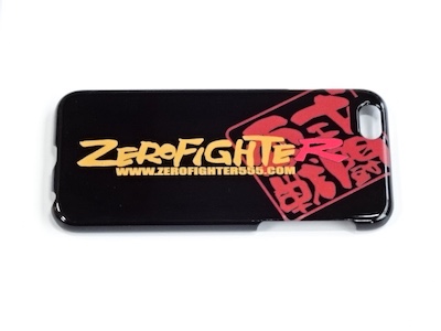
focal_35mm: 154
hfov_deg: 12.8
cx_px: 220
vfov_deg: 9.6
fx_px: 1962
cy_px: 166
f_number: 5.6
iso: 800
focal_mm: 26.39
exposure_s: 1/13
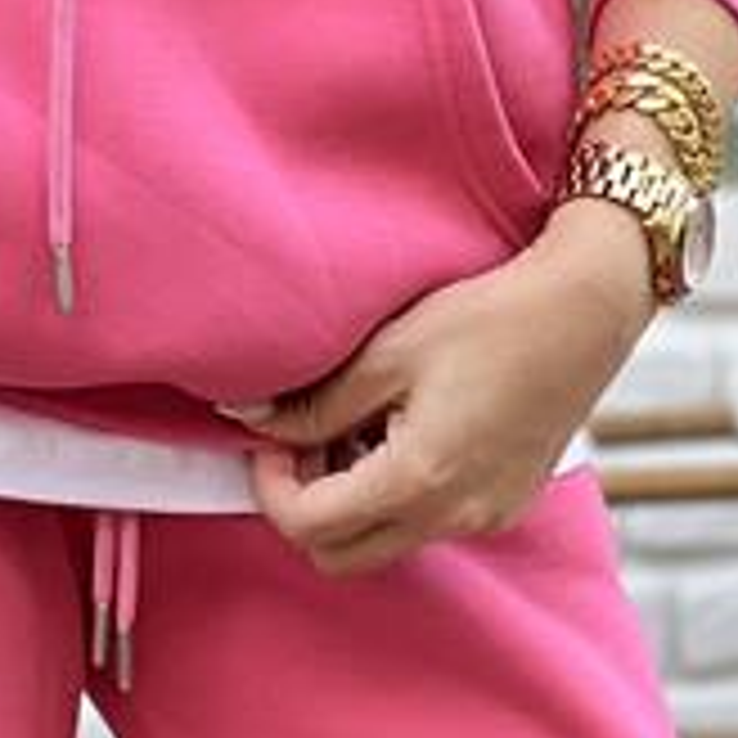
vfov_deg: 5.2
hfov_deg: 5.3
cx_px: 189
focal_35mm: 331
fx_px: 7984
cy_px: -405
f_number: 2.8
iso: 32
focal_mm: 9
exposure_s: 1/121
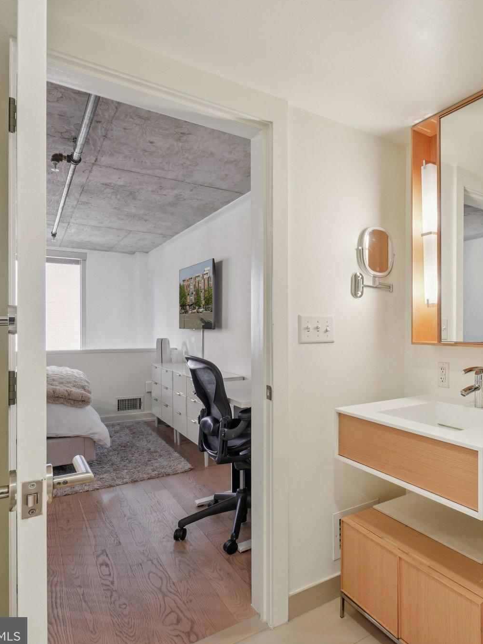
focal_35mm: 22
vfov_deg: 76.4
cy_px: 325
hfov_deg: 55.0
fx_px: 409
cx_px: 412
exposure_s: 1/5
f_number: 7.1
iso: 100
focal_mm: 10
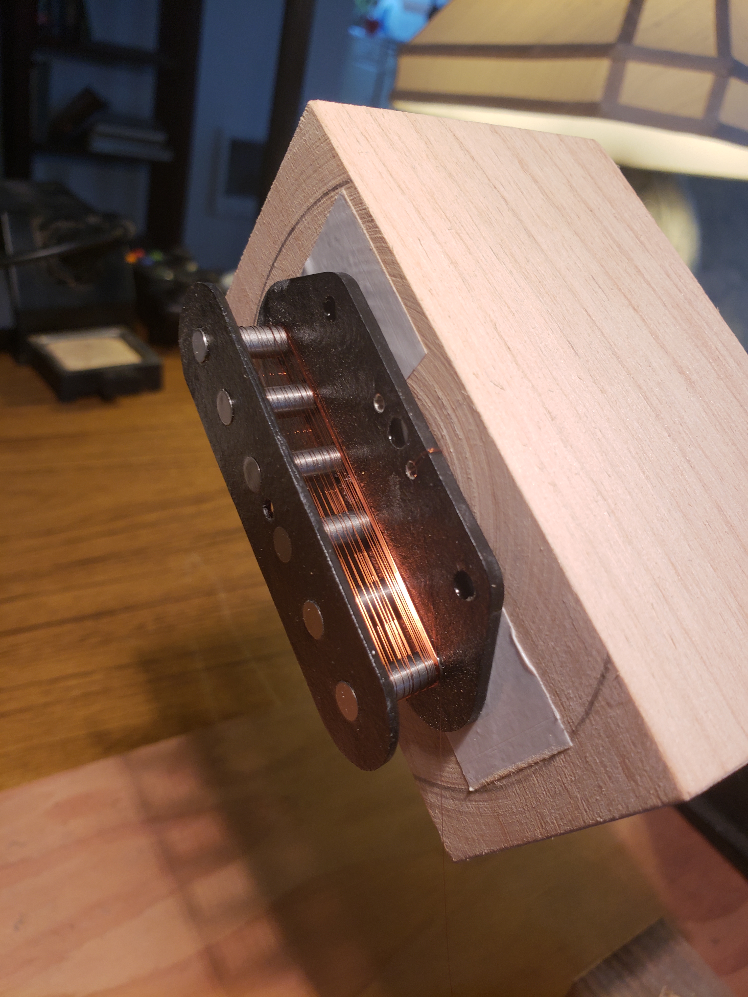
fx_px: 749
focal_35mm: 26
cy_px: 498
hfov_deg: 53.1
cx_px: 374
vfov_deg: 67.3
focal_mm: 4.3
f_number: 2.4
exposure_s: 1/60
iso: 100
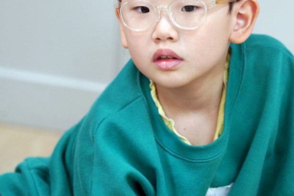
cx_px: 185
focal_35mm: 277
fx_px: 2261
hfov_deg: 7.4
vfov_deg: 5.0
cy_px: 65
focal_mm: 188
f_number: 4
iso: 2500
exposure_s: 1/200
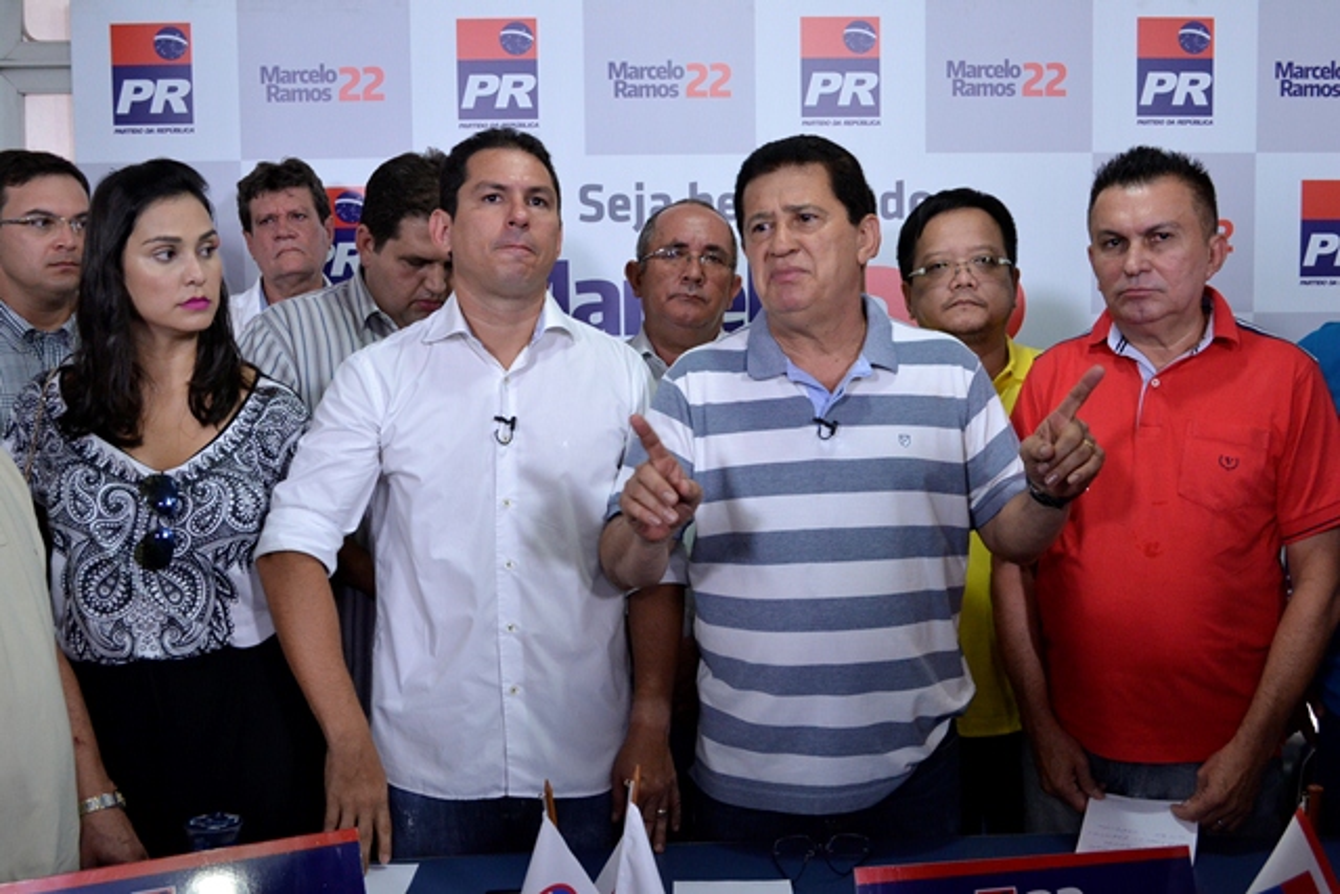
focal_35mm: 39
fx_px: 1452
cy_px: 447
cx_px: 670
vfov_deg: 34.2
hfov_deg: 49.5
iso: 1600
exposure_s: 1/80
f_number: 7.1
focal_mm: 26
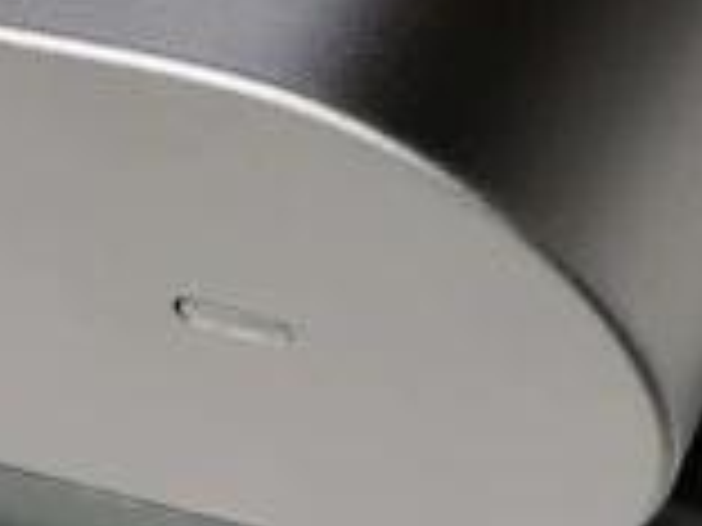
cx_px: 94
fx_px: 4259
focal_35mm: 210
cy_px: 9
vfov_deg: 7.0
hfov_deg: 9.4
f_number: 1.6
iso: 50
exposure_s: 1/840
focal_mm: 5.56
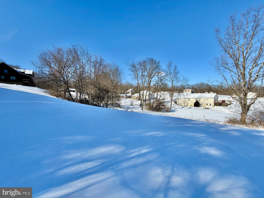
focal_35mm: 14
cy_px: 99
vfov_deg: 85.7
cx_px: 132
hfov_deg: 102.1
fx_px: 107
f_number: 2.2
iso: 20
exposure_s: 1/914
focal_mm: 2.22
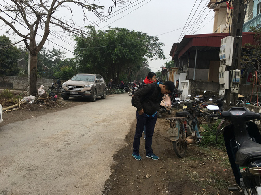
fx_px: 219
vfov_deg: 48.2
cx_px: 130
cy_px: 98
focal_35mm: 29
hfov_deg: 61.7
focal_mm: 4.15
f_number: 2.2
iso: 25
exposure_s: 1/310
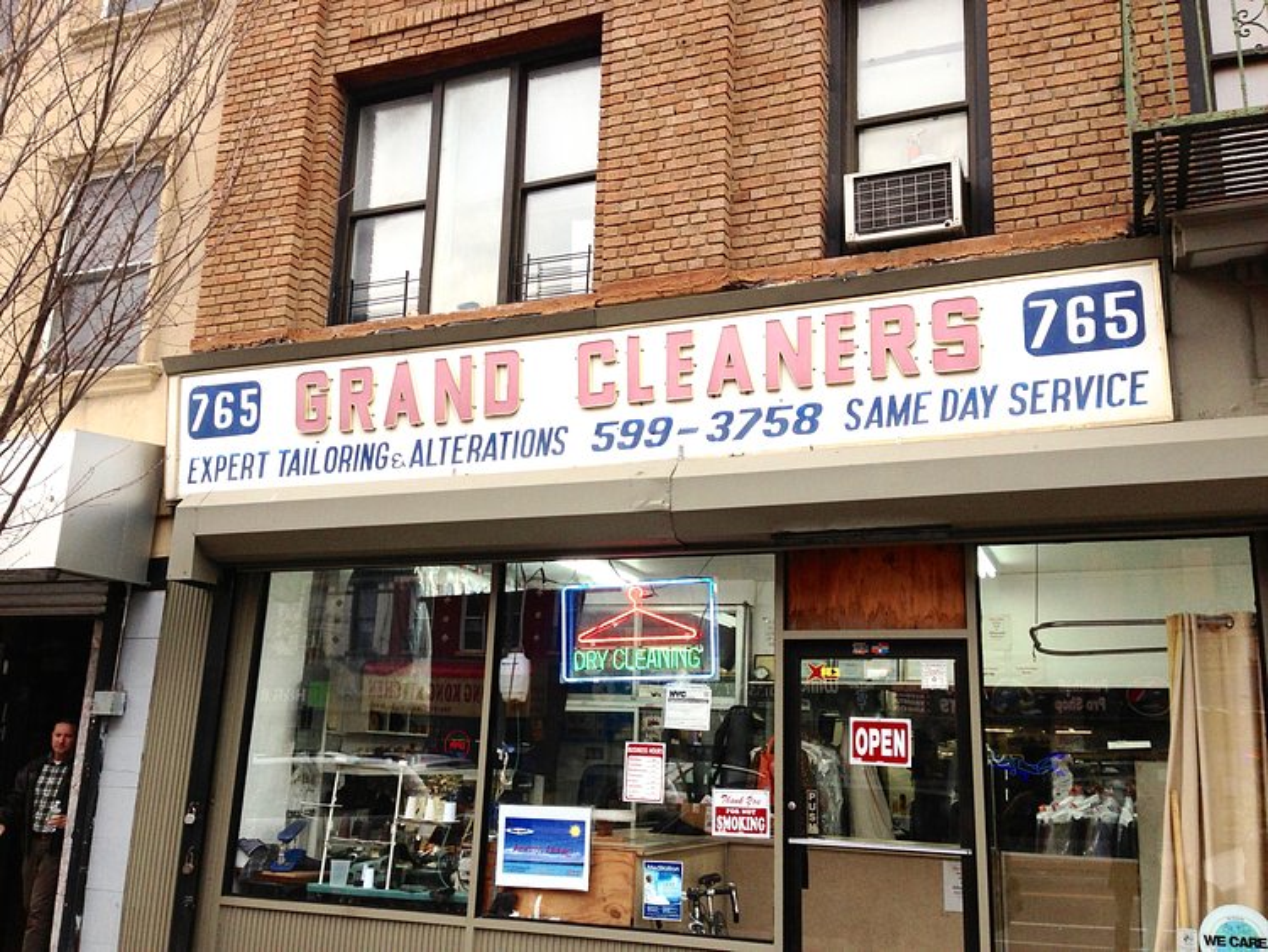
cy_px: 476
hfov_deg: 55.3
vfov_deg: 43.0
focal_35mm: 33
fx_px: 1209
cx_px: 634
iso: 64
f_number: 2.4
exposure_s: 1/120
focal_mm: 4.13
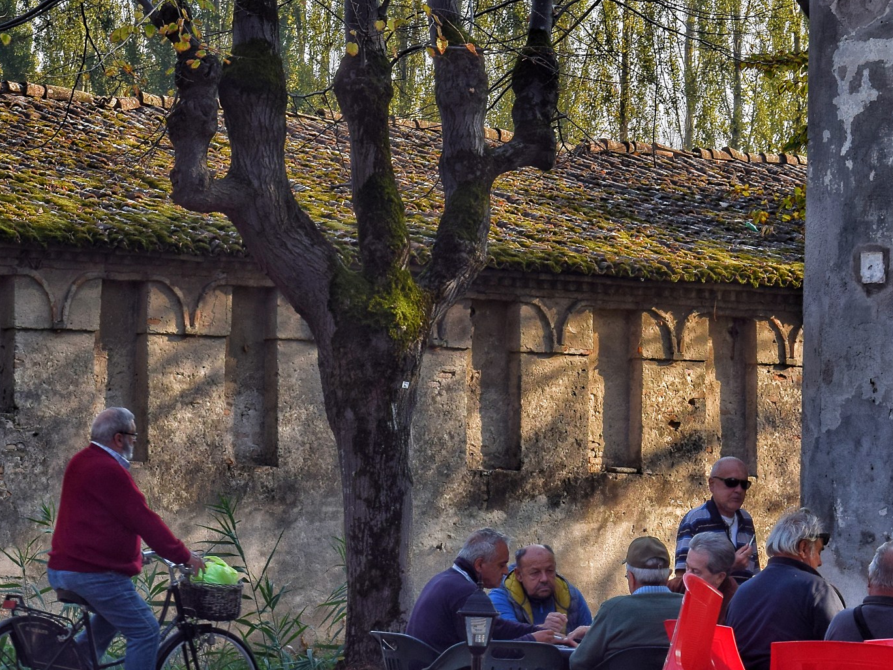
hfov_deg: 11.2
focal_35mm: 177
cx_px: 599
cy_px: 389
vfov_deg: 8.4
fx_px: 4567
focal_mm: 70
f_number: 14
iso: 200
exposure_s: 1/125
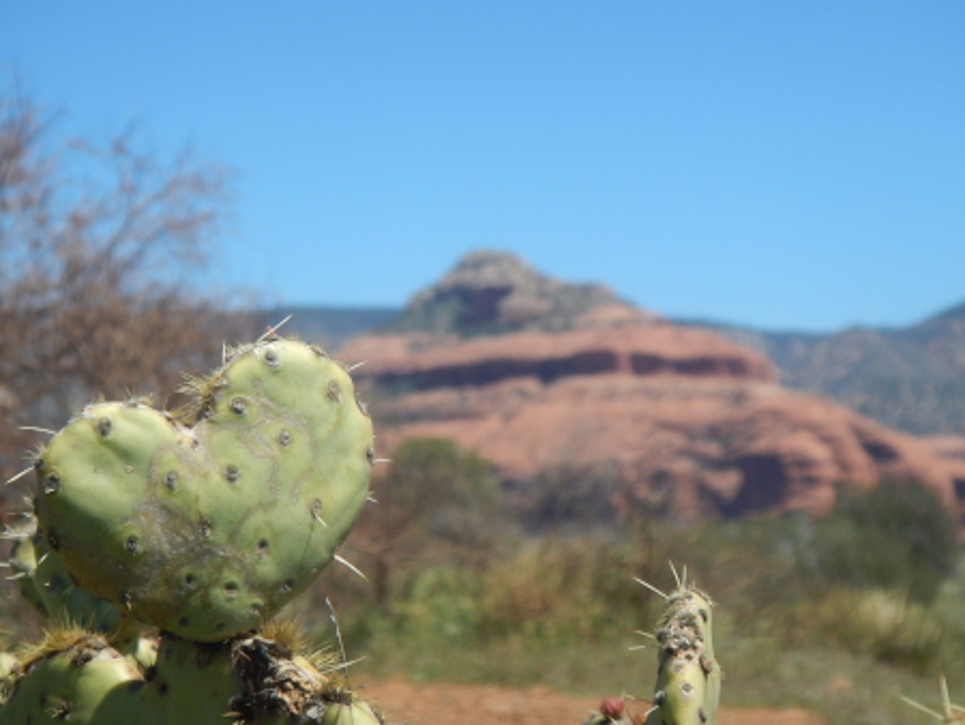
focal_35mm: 128
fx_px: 3570
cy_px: 362
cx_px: 482
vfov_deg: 11.6
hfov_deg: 15.4
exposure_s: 1/800
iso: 125
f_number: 4.7
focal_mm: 22.9
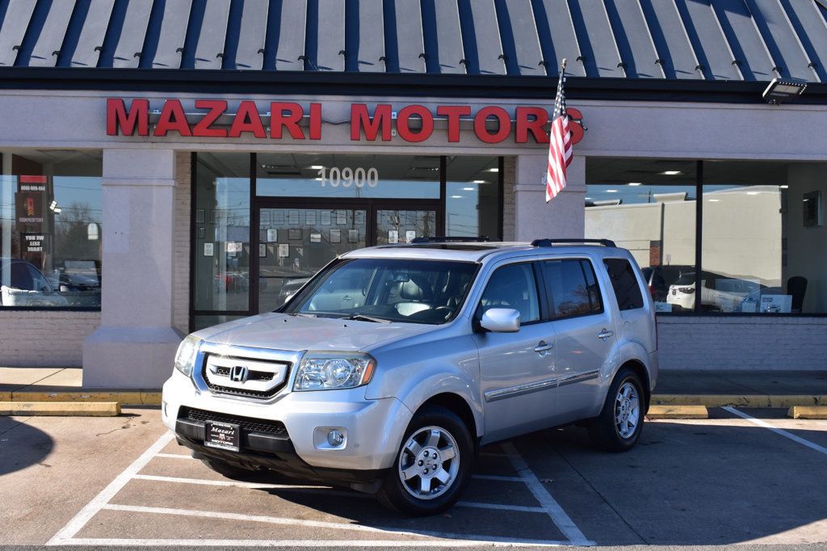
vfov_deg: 28.9
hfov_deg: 42.3
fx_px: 1068
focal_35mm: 46
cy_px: 276
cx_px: 414
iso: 400
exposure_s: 1/320
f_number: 10
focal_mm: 31
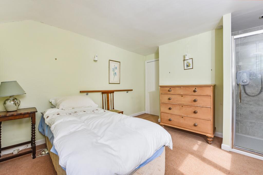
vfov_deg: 81.3
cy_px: 88
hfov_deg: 104.2
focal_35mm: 14
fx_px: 102
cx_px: 132
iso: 320
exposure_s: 1/125
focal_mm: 14
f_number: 9
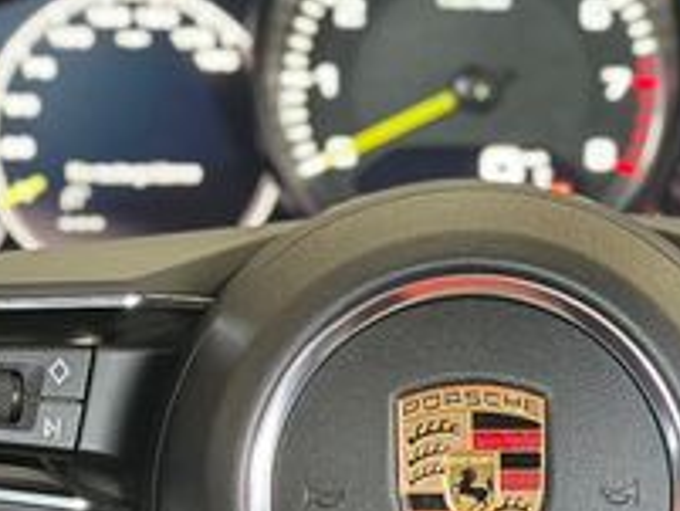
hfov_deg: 12.9
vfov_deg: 9.7
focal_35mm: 153
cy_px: 426
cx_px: 443
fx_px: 3007
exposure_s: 1/40
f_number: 1.78
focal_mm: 6.86
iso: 320
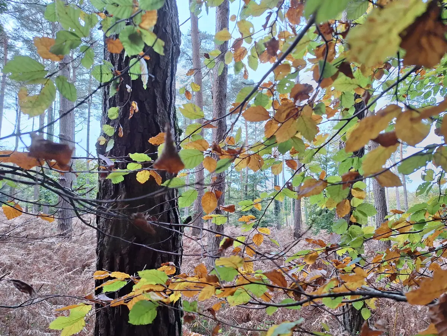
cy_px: 168
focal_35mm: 23
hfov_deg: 73.9
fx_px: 297
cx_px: 224
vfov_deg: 58.9
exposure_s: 1/143
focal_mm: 5.54
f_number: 1.8
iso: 40
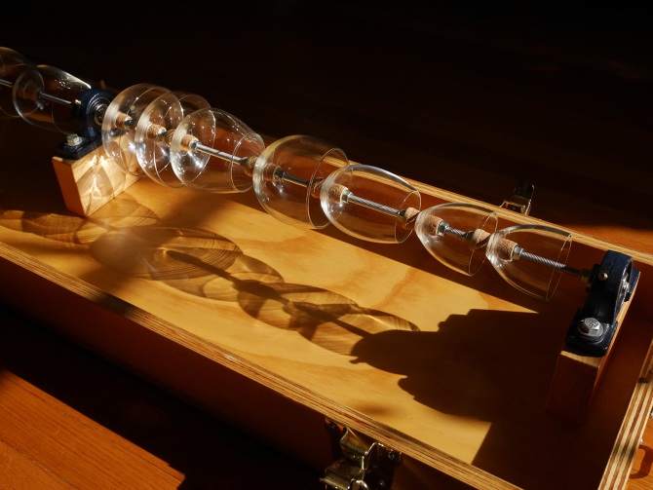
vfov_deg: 36.0
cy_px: 245
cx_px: 326
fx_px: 755
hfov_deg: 46.8
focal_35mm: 40
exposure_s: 1/3200
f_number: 7.1
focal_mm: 20
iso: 1600
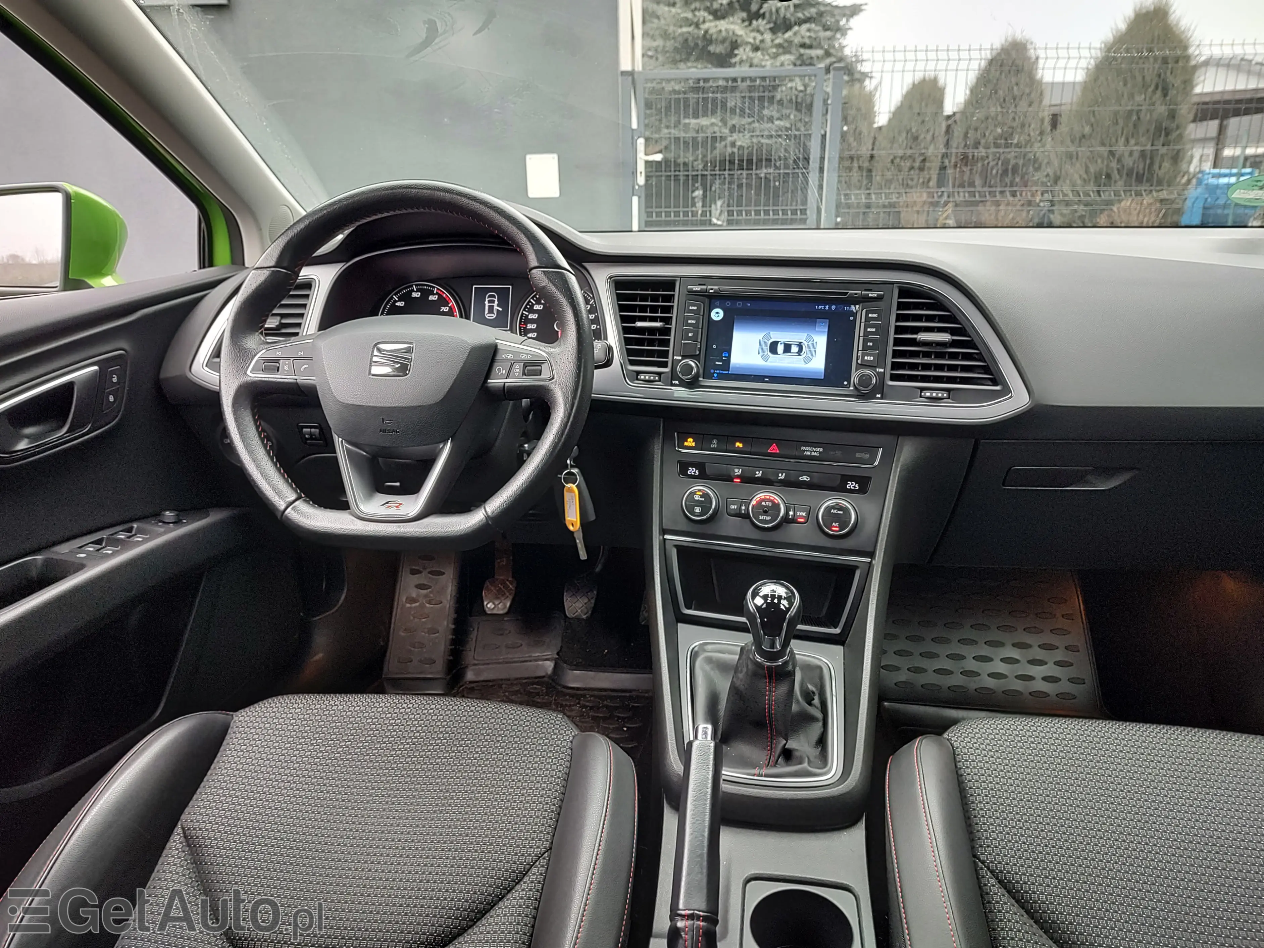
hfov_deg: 73.9
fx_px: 840
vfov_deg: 58.9
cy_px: 474
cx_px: 632
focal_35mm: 23
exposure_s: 1/50
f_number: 1.8
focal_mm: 5.56
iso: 115
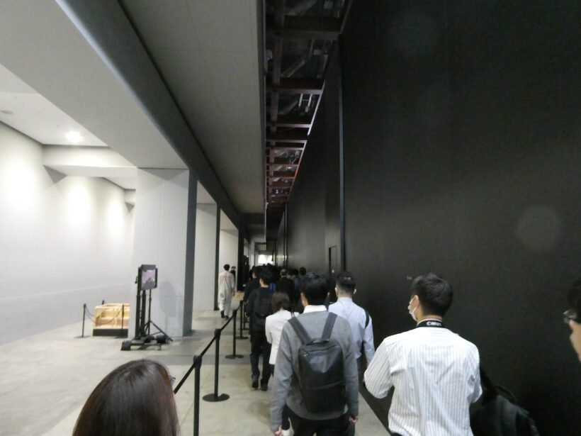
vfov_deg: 56.8
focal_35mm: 24
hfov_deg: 71.6
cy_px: 218
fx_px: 403
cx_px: 290
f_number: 3.3
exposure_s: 1/60
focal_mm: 4.3
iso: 1600
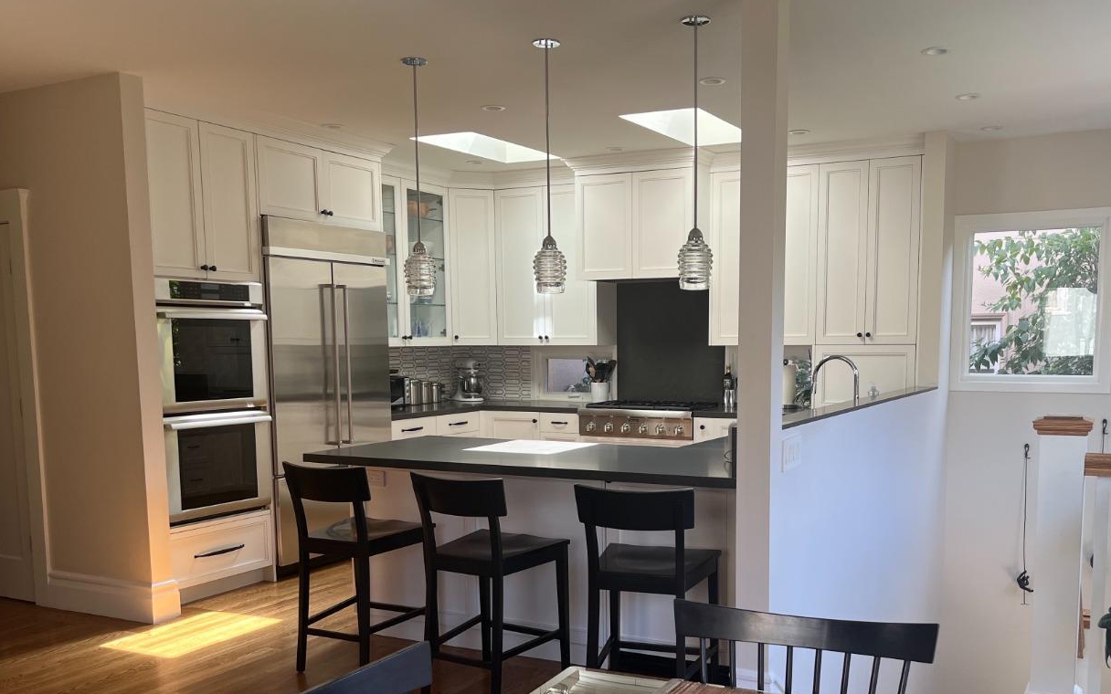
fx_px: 1029
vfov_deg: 37.0
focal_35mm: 34
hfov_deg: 56.5
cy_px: 451
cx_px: 624
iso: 50
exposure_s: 1/124
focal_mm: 5.1
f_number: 1.6
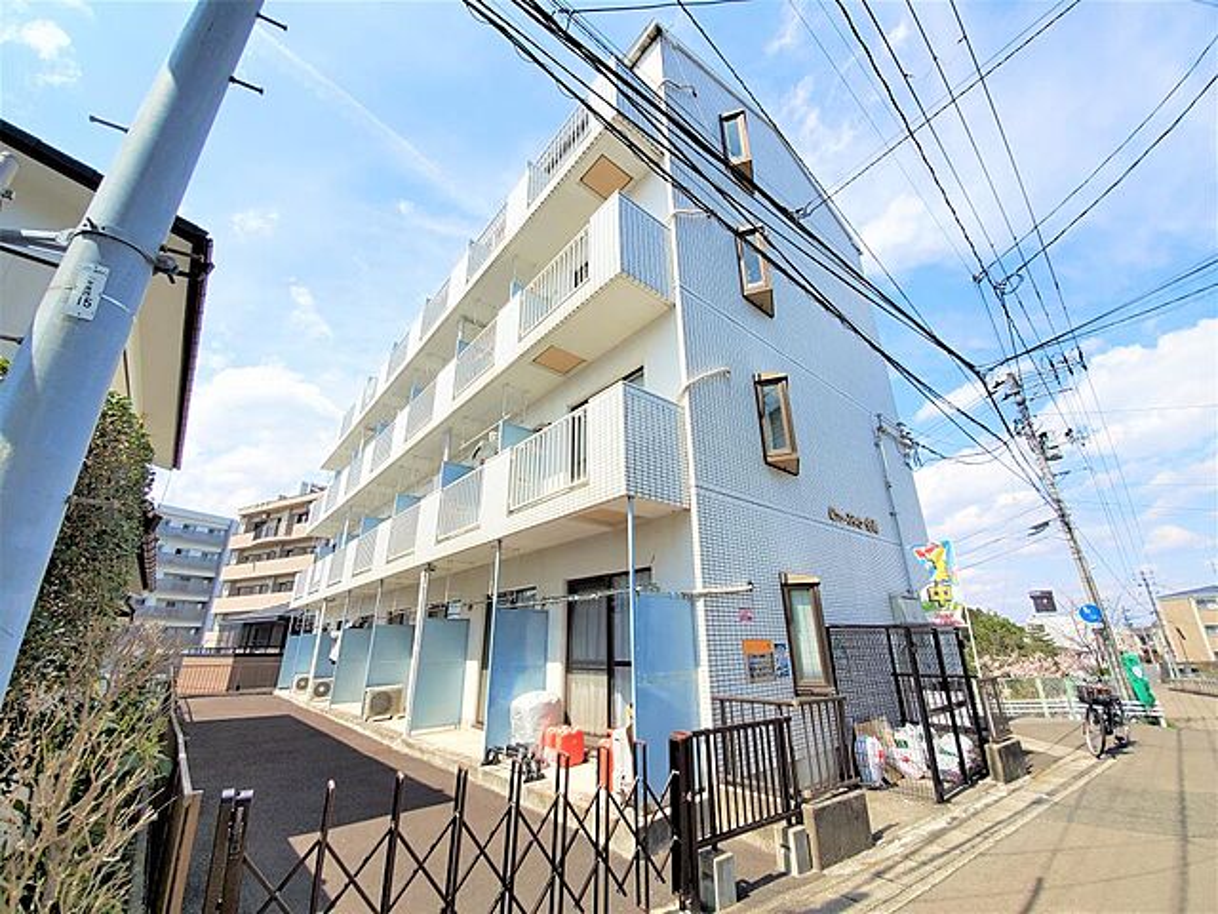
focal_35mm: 13
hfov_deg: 106.2
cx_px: 609
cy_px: 457
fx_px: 457
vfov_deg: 89.9
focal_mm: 1.8
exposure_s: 1/1189
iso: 50
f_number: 2.2
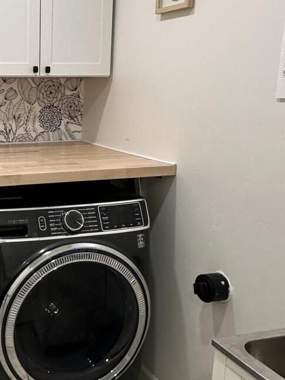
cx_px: -14
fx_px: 472
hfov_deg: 30.6
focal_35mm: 43
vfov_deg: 43.8
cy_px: 180
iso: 250
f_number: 2.2
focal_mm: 2.22
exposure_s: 1/120
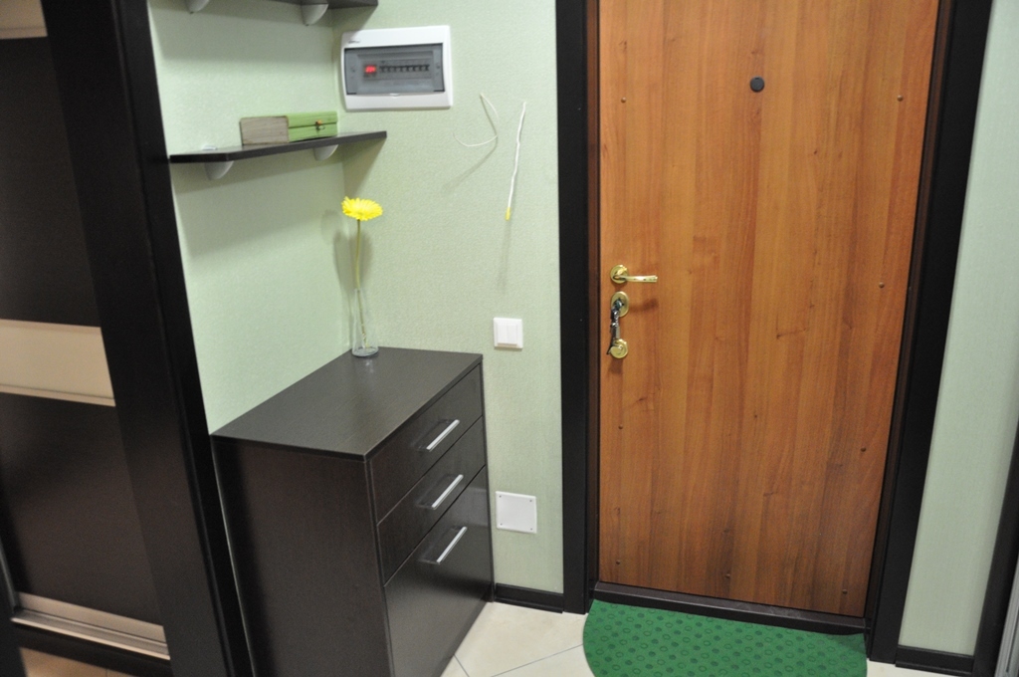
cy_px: 338
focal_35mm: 27
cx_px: 510
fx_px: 763
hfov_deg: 67.4
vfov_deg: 47.8
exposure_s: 1/15
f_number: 3.5
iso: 1600
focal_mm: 18
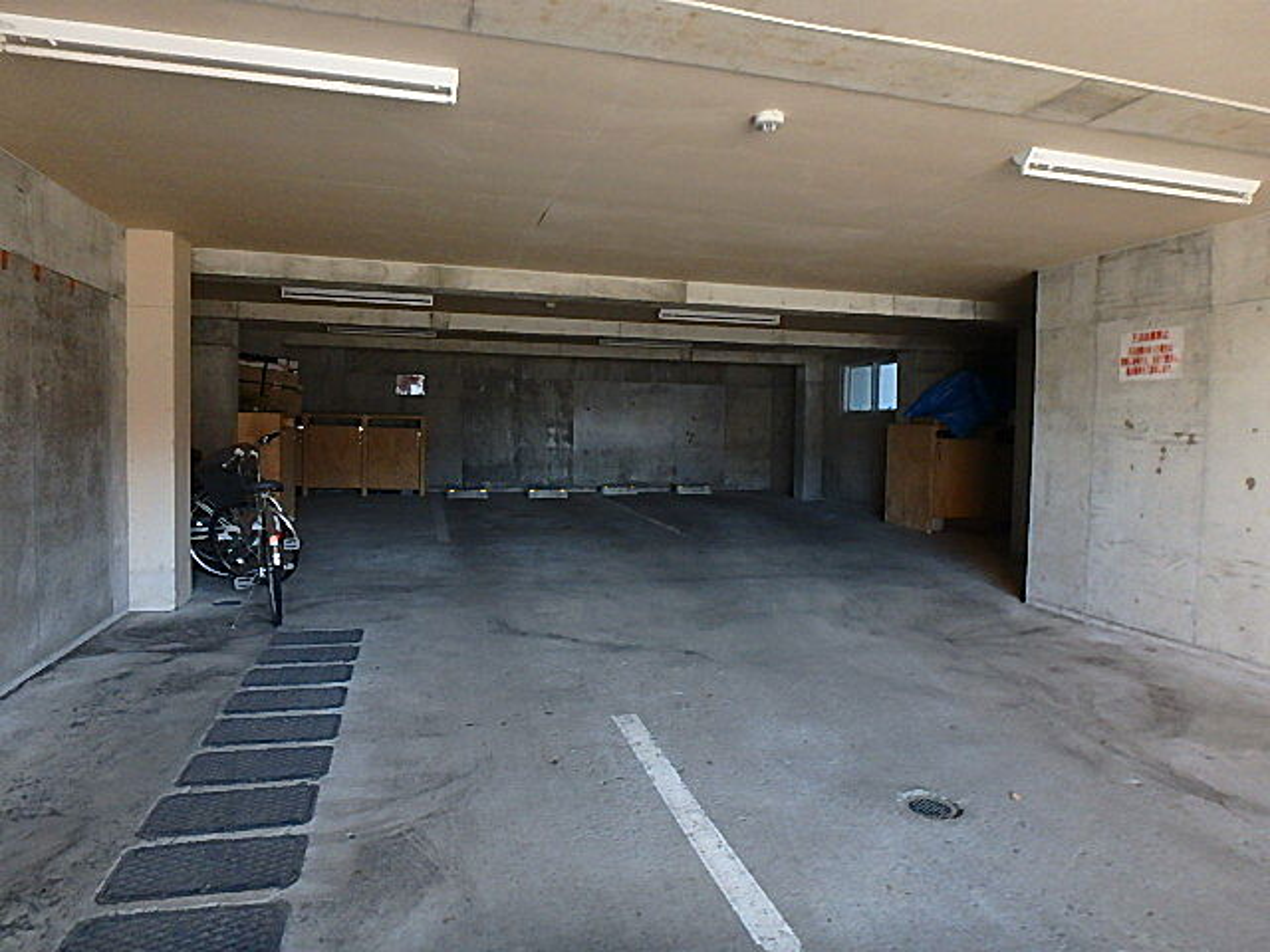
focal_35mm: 21
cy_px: 476
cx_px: 635
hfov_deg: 79.0
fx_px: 770
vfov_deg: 63.4
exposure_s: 1/30
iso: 320
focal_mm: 3.7
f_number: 3.5
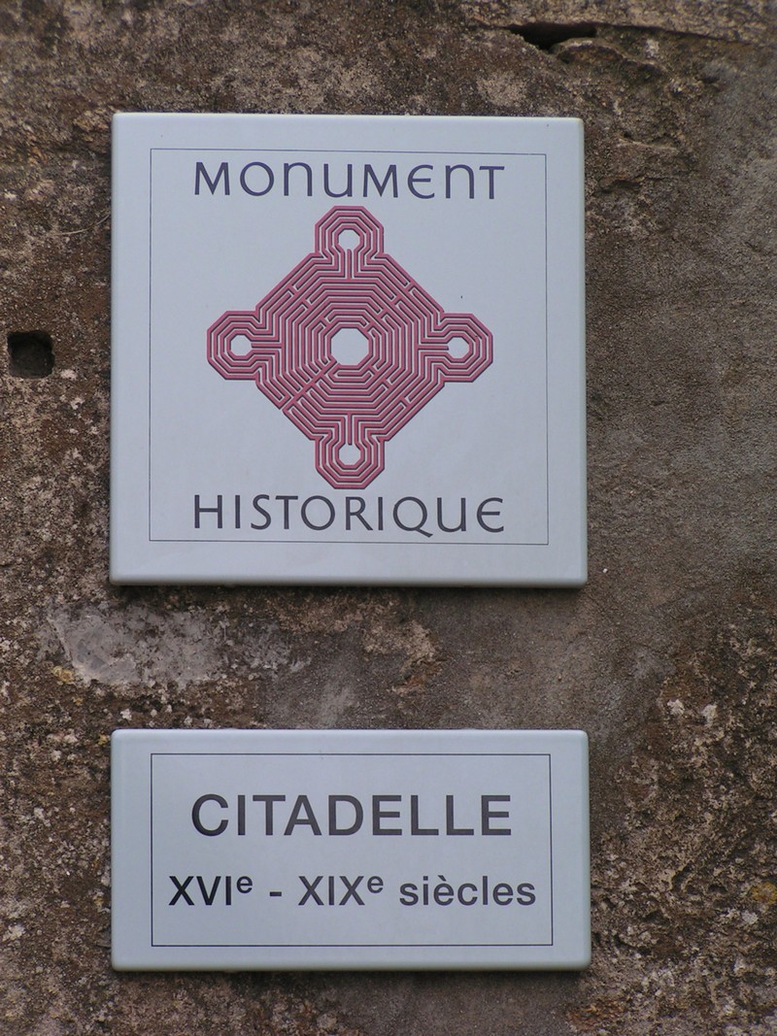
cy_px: 518
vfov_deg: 11.5
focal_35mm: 172
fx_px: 5149
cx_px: 388
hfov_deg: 8.6
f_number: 4
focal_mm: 26.3
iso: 50
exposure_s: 1/200
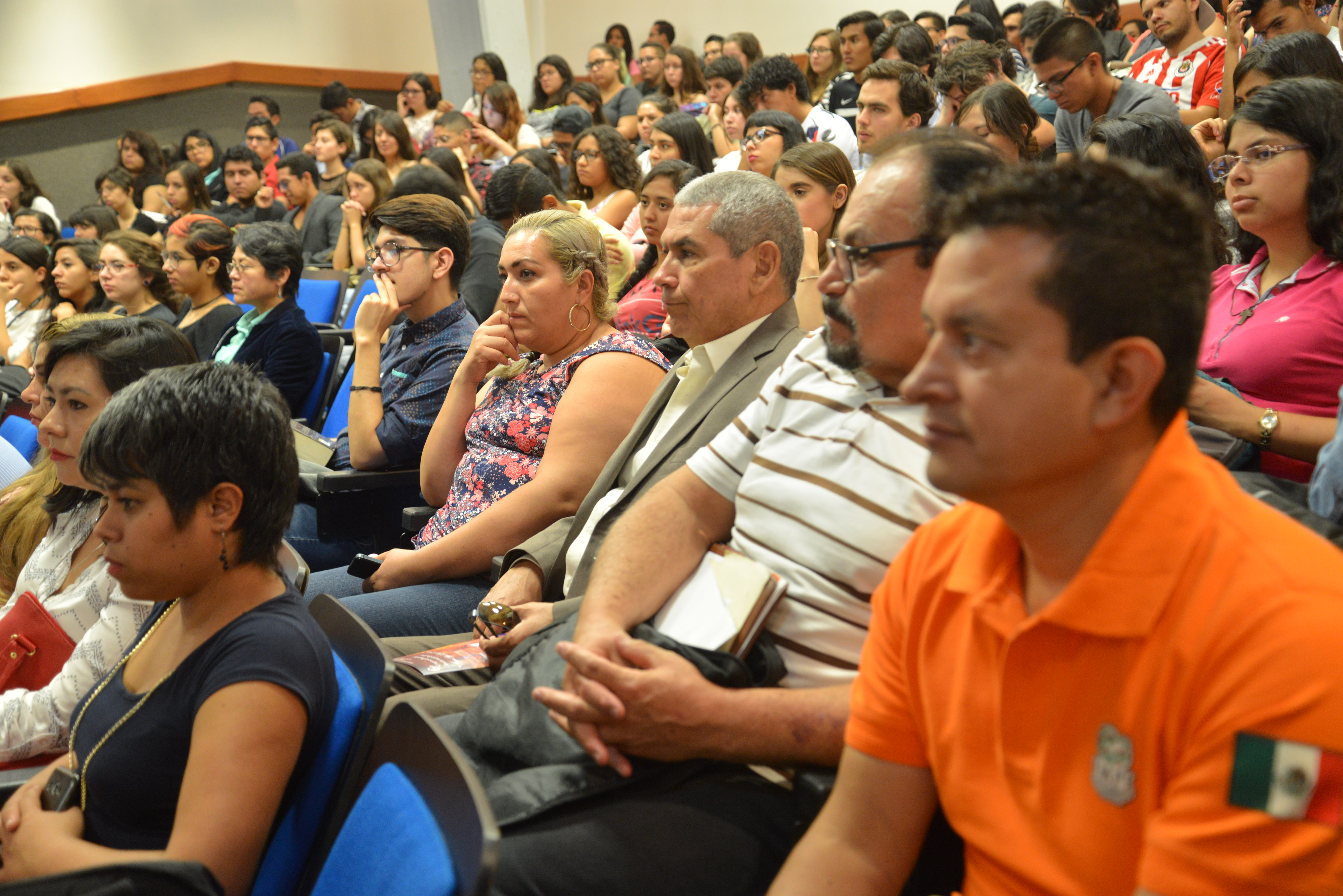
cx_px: 672
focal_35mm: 42
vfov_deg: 31.9
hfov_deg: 46.4
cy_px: 448
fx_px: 1567
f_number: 4.2
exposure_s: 1/25
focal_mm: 42
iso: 1600
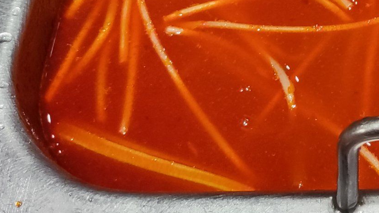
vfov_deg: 12.8
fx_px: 905
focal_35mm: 90
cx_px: 489
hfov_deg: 21.5
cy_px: -104
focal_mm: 4.71
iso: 116
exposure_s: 1/50
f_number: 1.79
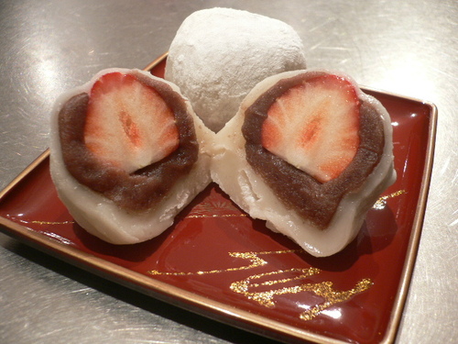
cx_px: 229
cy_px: 172
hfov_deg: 52.6
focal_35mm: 35
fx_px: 463
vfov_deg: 40.7
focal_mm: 5.8
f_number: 2.8
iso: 100
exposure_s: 1/8
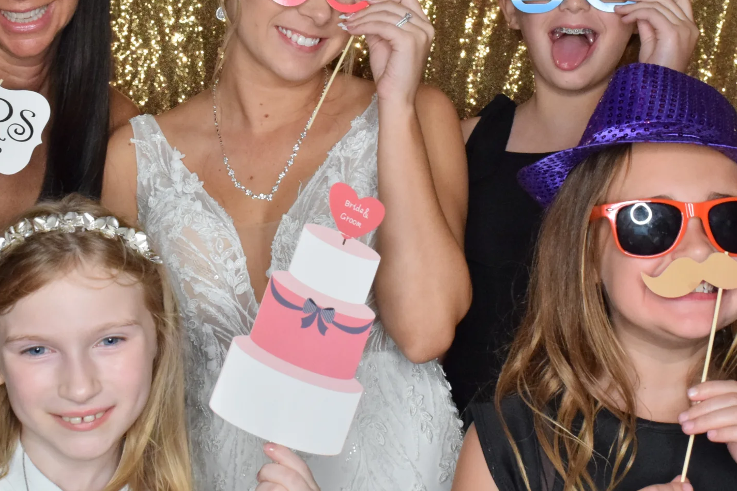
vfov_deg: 19.3
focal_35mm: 70
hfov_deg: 28.8
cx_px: 346
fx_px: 1433
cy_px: 107
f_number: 9
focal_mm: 26
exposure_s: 1/60
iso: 2500
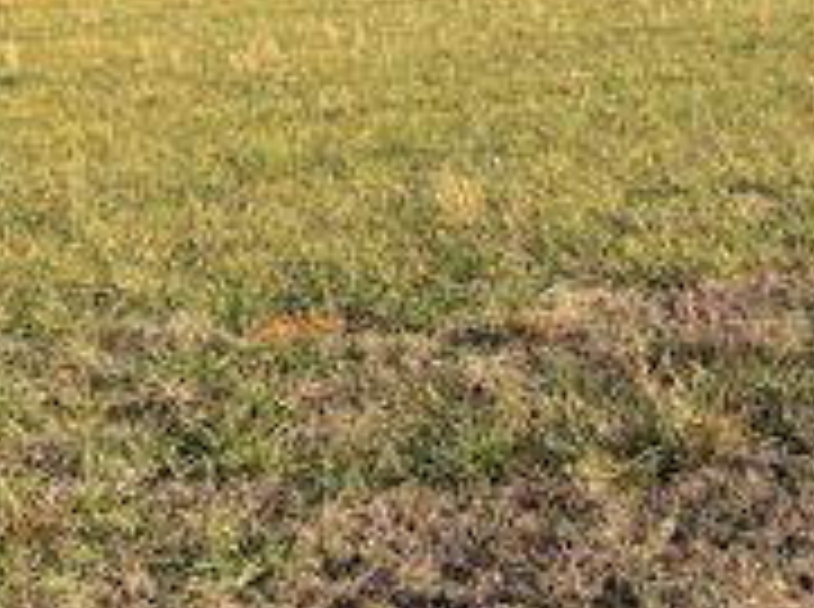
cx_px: 1106
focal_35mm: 72
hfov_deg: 23.4
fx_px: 1690
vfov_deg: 18.9
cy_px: -182
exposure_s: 1/1912
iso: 50
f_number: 1.6
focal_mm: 5.96
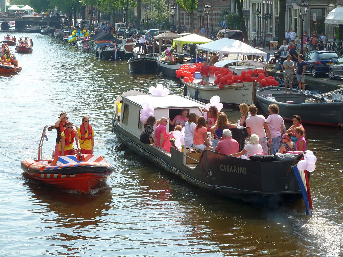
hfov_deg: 20.4
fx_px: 951
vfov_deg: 15.4
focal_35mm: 96
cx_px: 172
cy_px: 128
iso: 80
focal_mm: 15.8
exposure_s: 1/250
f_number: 4.3
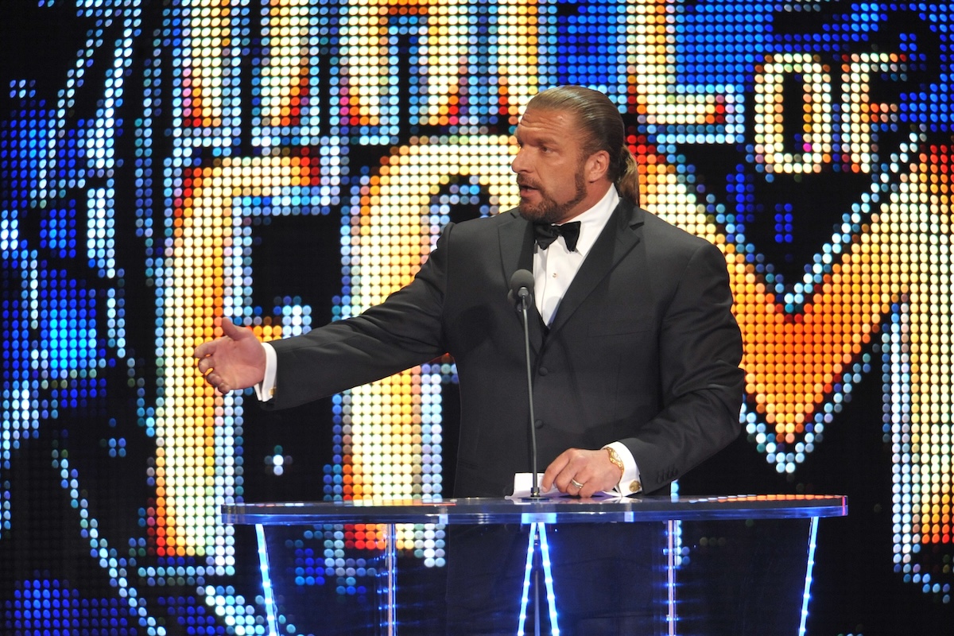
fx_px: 15899
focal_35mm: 600
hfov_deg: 3.4
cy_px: 318
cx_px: 477
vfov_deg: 2.3
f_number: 5.6
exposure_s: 1/180
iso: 3200
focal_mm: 600
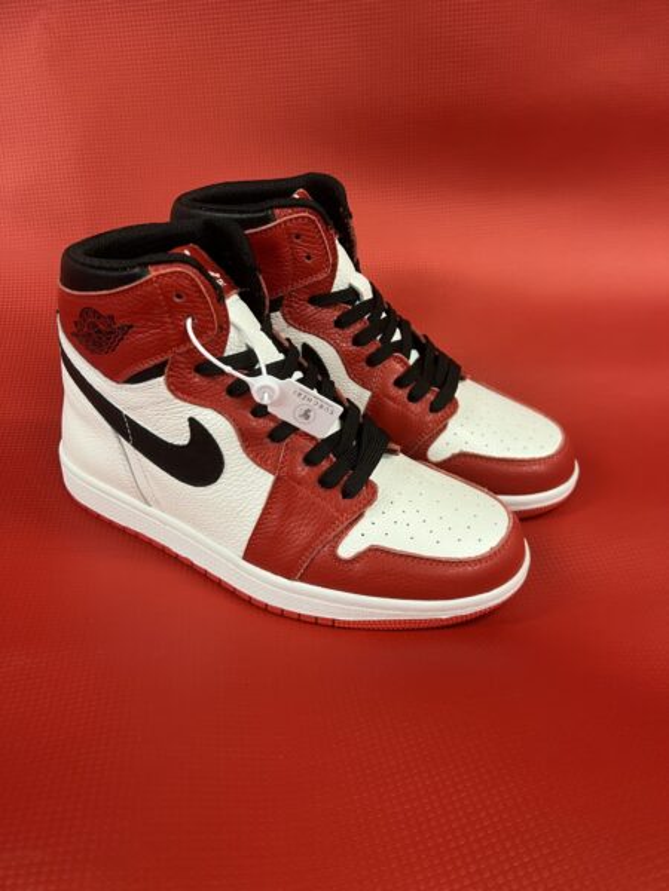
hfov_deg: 53.1
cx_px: 334
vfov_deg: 67.3
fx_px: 670
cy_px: 446
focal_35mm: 26
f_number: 1.5
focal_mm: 5.7
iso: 125
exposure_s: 1/50
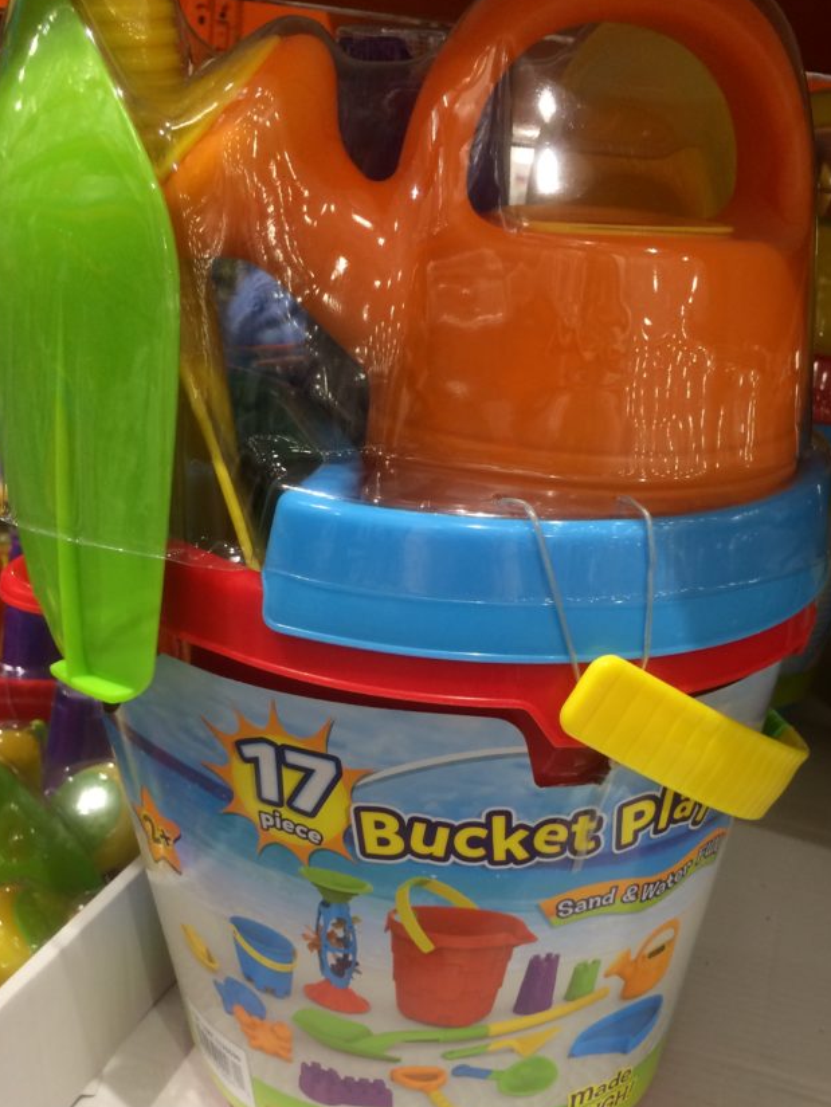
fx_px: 1152
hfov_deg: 39.6
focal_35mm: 36
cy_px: 667
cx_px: 459
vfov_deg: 51.0
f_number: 2.2
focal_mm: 4.15
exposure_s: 1/33
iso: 125
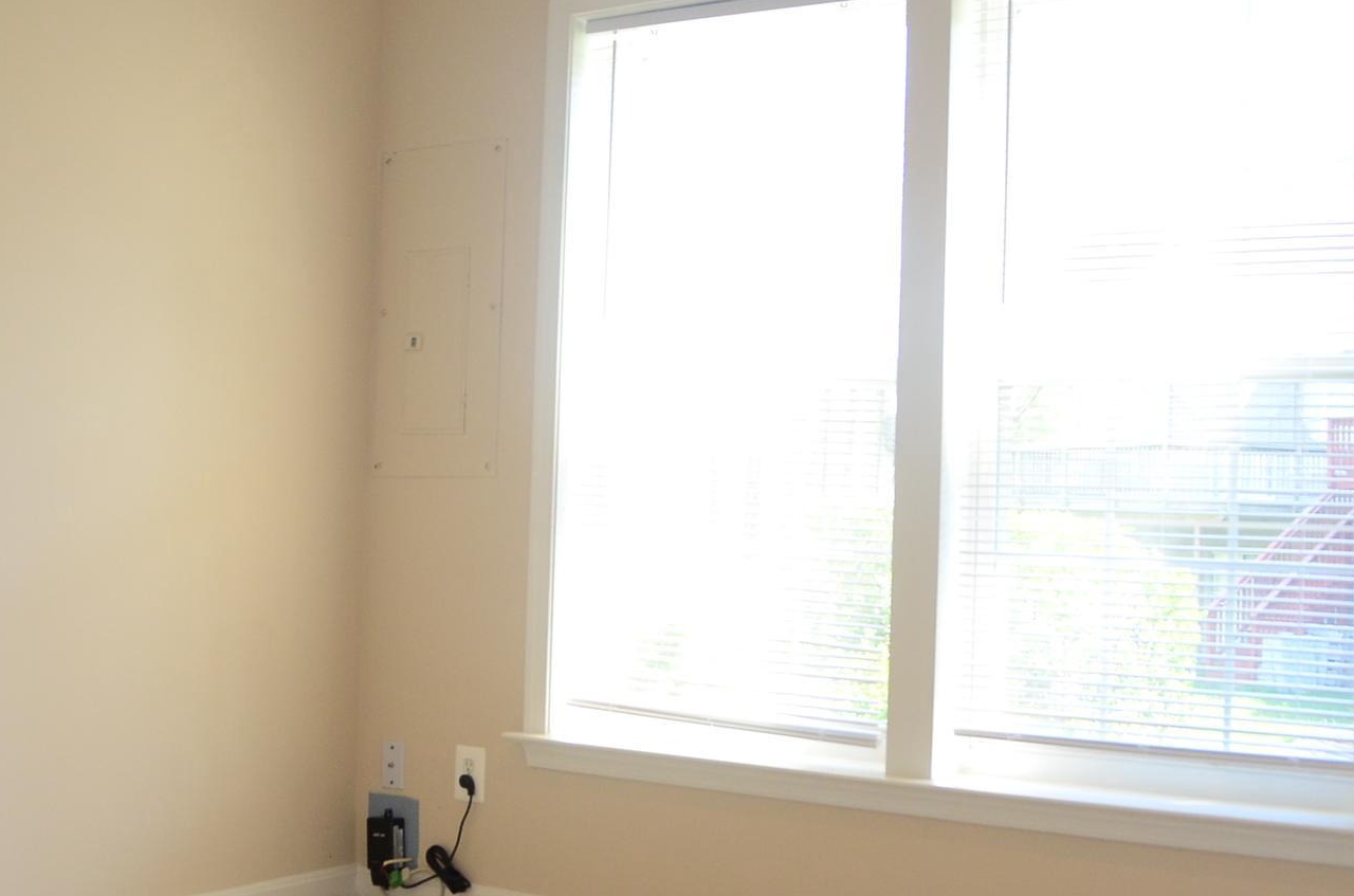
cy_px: 444
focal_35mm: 48
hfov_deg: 41.2
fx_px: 1801
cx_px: 717
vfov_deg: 27.9
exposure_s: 1/250
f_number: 3.5
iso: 800
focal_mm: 20
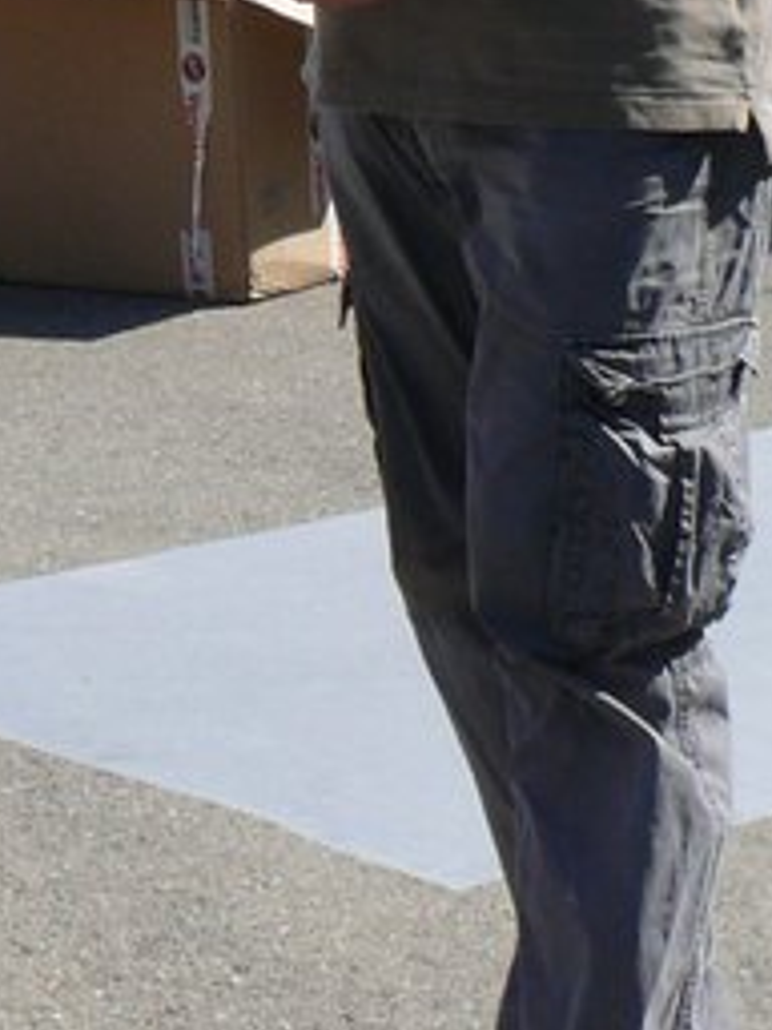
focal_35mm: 195
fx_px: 5798
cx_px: -68
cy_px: -402
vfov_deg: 9.9
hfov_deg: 7.6
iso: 100
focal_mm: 9.6
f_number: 5.6
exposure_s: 1/320
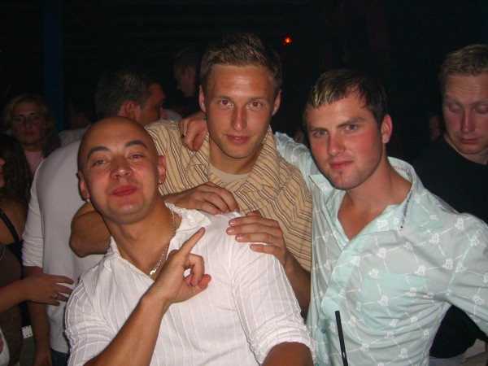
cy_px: 183
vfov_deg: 37.7
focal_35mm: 38
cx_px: 244
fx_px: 536
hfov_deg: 49.0
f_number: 2.8
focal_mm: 7.9
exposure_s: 1/60
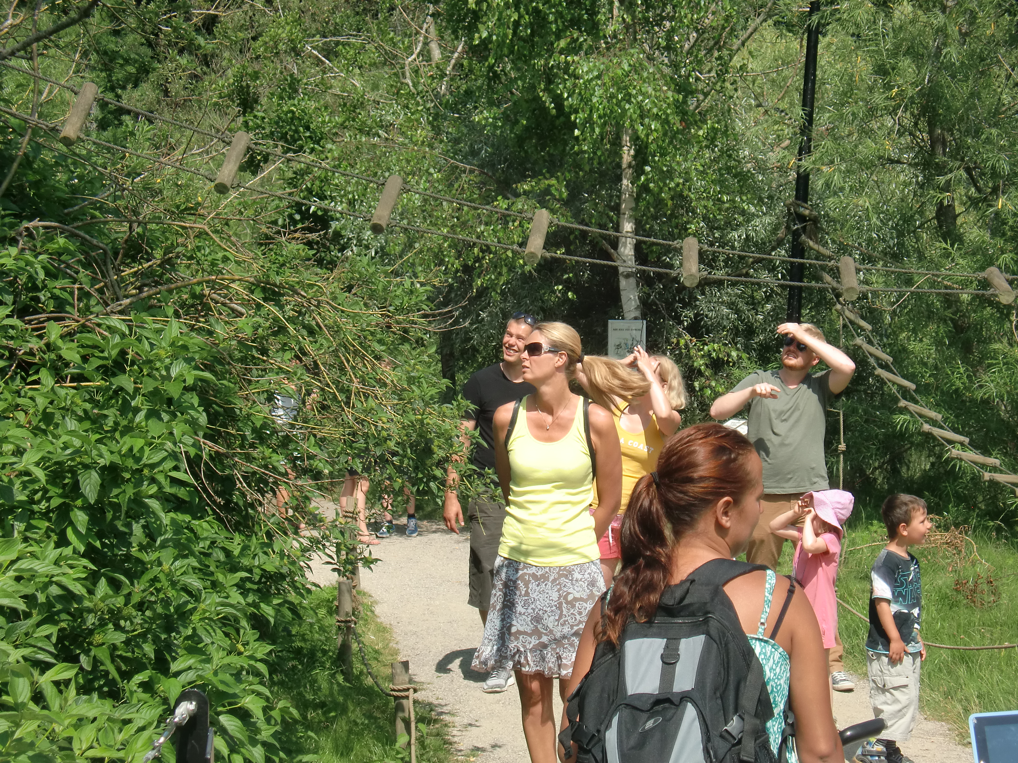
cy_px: 382
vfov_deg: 20.2
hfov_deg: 26.7
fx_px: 2147
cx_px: 509
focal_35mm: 73
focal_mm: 13.02
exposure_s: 1/500
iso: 64
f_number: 4.7
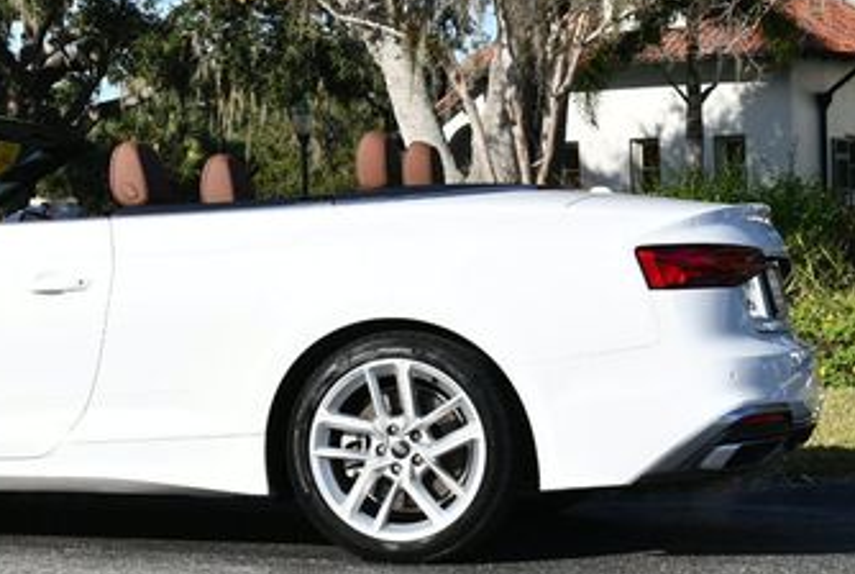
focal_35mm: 111
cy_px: 97
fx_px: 2641
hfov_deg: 18.1
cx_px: 87
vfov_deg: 12.3
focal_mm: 29
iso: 100
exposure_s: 1/320
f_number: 9
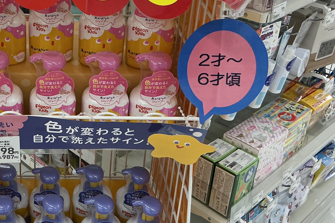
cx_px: 55
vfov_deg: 25.0
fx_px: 502
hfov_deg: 35.4
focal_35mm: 54
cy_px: 84
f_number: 1.8
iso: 50
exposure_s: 1/120
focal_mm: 3
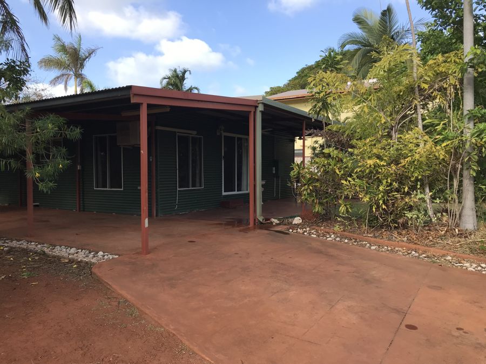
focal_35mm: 28
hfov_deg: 63.5
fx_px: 393
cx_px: 243
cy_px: 182
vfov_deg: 49.7
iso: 20
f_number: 1.8
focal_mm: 3.99
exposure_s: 1/863
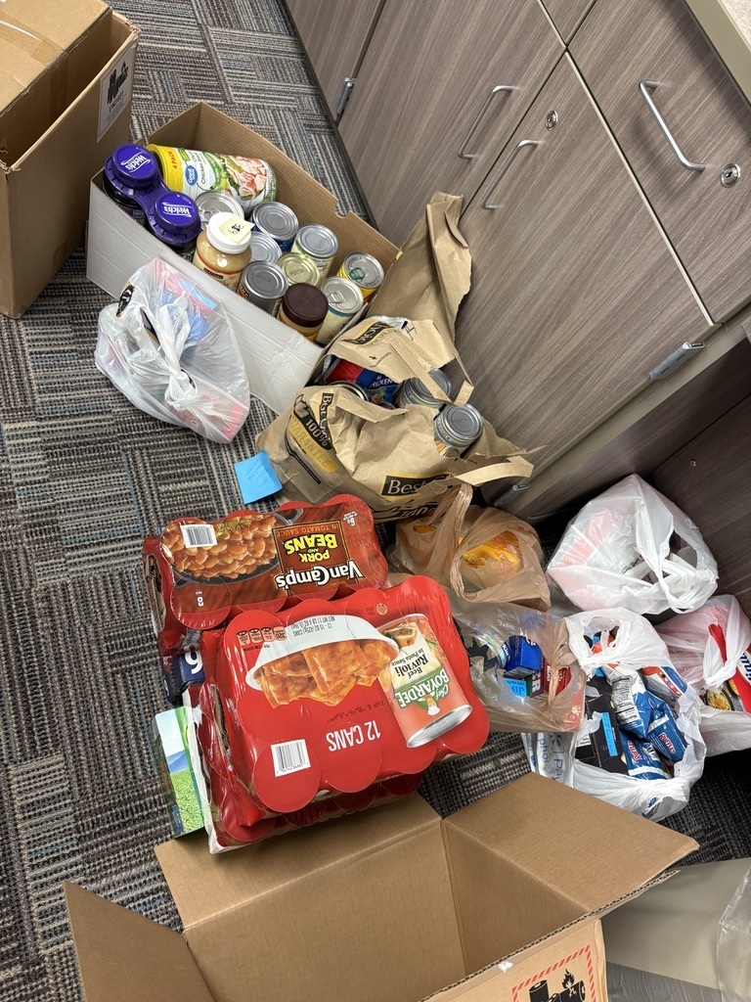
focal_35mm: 26
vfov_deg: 67.3
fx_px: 752
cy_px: 501
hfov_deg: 53.1
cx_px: 376
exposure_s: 1/60
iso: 125
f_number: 1.6
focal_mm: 5.96
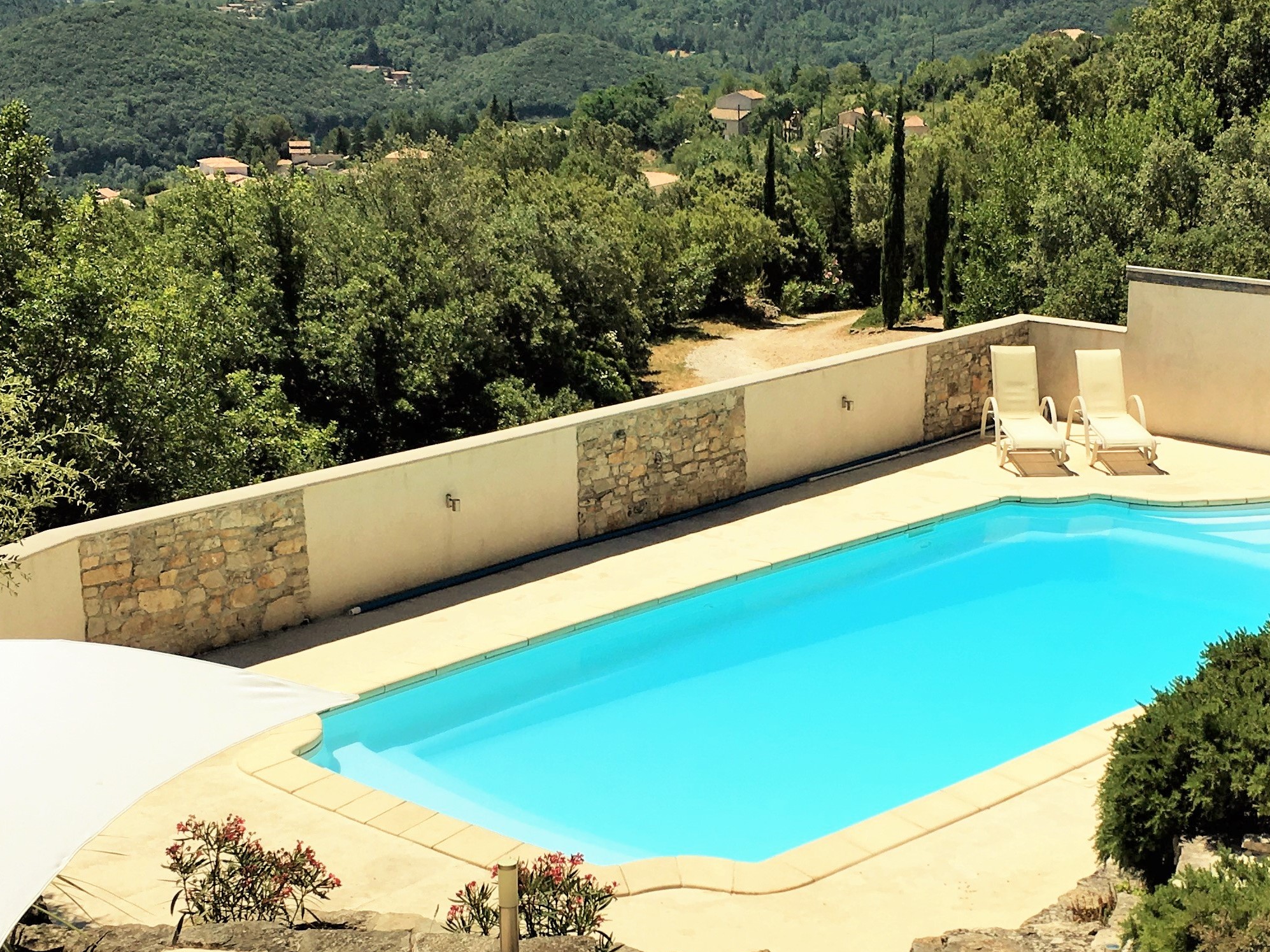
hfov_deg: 37.0
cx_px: 998
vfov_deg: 29.1
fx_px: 1834
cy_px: 546
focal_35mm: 50
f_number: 2.2
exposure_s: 1/3344
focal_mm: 4.15
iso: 25
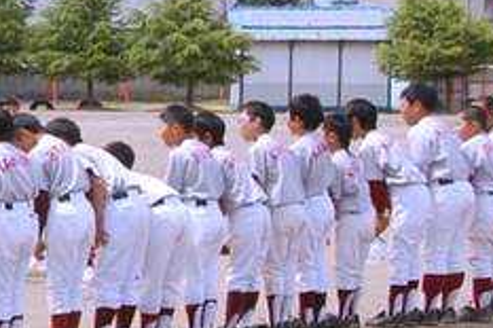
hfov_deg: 11.8
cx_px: -290
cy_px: 165
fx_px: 2258
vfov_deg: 8.3
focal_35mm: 165
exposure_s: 1/250
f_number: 10
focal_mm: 32
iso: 280
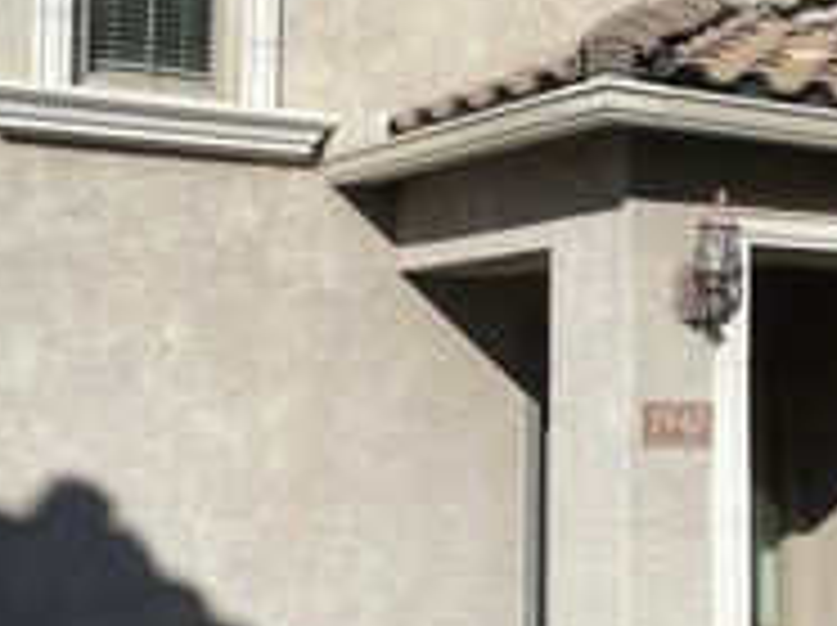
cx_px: 513
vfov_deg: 20.9
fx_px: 1690
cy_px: 232
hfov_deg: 27.7
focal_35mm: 70
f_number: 1.6
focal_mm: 4.2
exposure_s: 1/6135
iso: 32
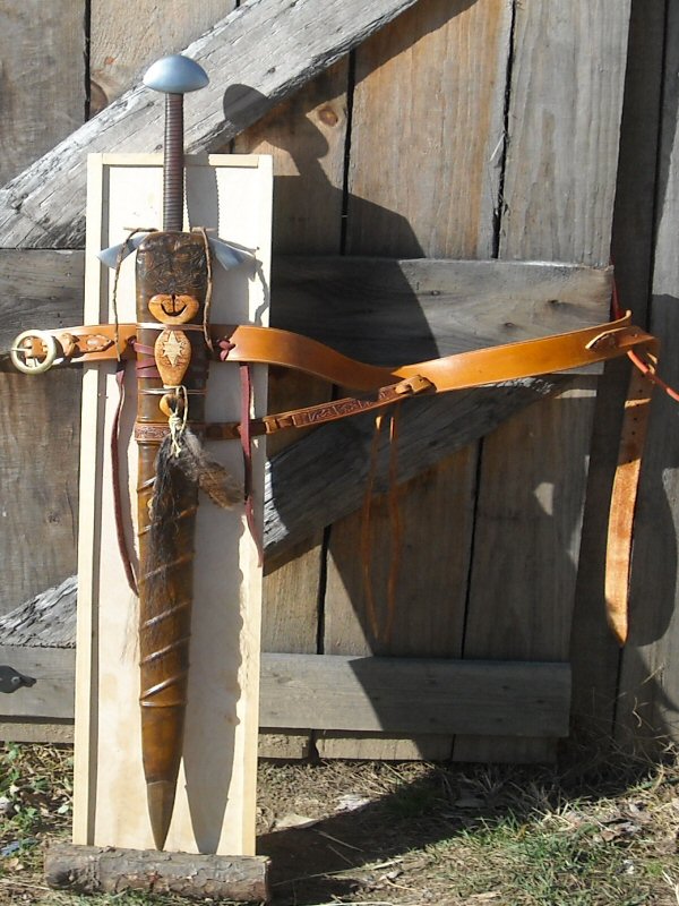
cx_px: 340
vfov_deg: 52.6
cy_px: 453
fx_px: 915
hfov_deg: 40.7
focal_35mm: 35
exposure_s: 1/250
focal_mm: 5.7
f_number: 5.6
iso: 95
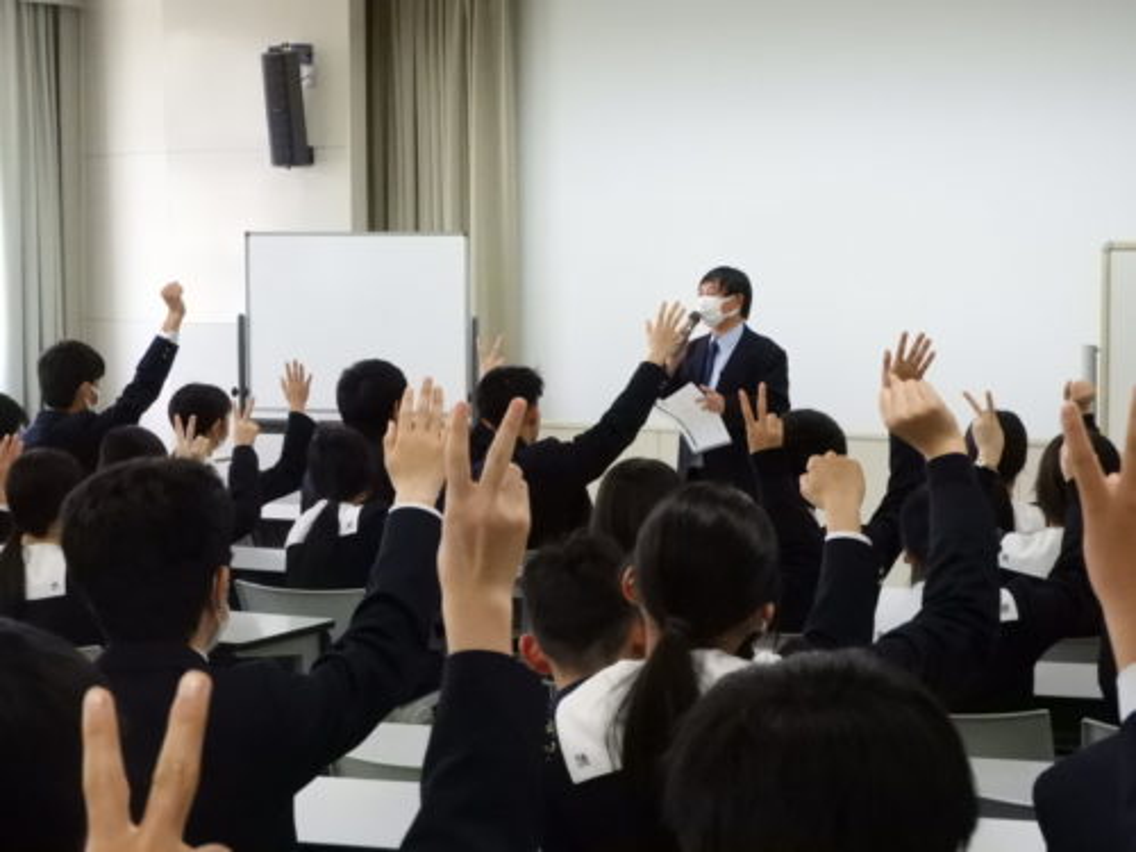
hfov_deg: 24.4
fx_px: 2625
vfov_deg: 18.4
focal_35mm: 80
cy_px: 426
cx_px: 568
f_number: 4.5
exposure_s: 1/250
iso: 1600
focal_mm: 14.3
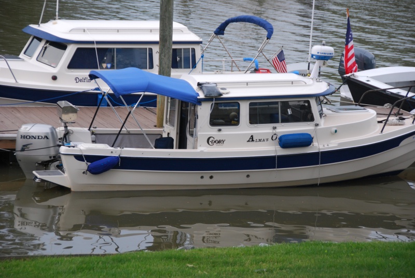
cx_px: 208
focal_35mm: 158
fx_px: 1818
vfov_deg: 8.7
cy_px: 139
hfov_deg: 13.0
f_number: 5.6
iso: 360
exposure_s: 1/125
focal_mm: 105
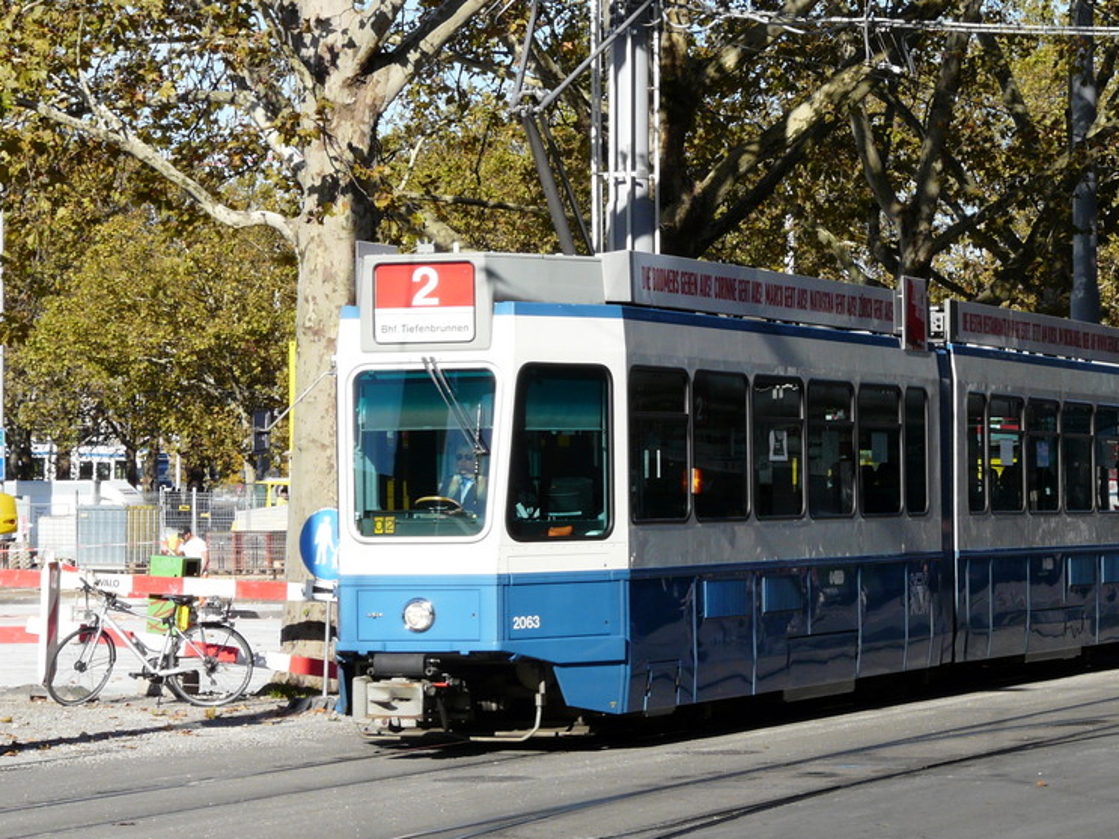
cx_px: 752
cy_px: 402
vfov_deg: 10.6
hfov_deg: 14.1
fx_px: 4525
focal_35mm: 140
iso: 100
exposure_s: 1/320
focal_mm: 17
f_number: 5.6
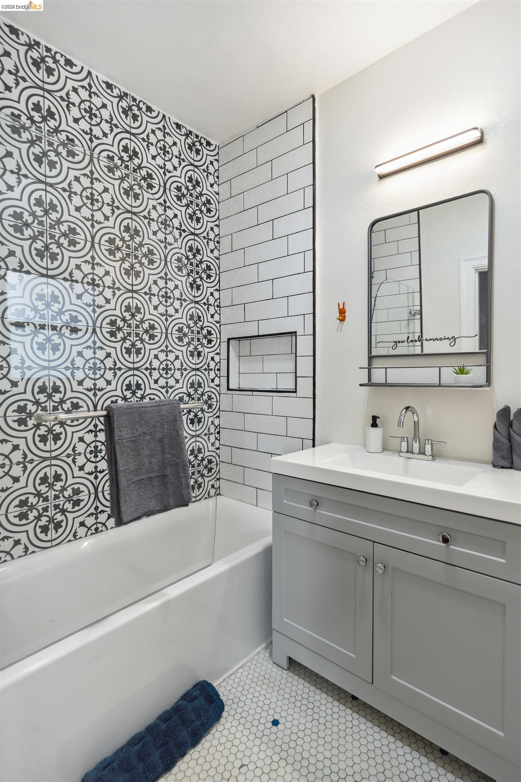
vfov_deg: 100.4
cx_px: 260
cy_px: 391
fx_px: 326
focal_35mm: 15
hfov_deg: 77.3
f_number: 5.6
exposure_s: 1/45
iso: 800
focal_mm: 15
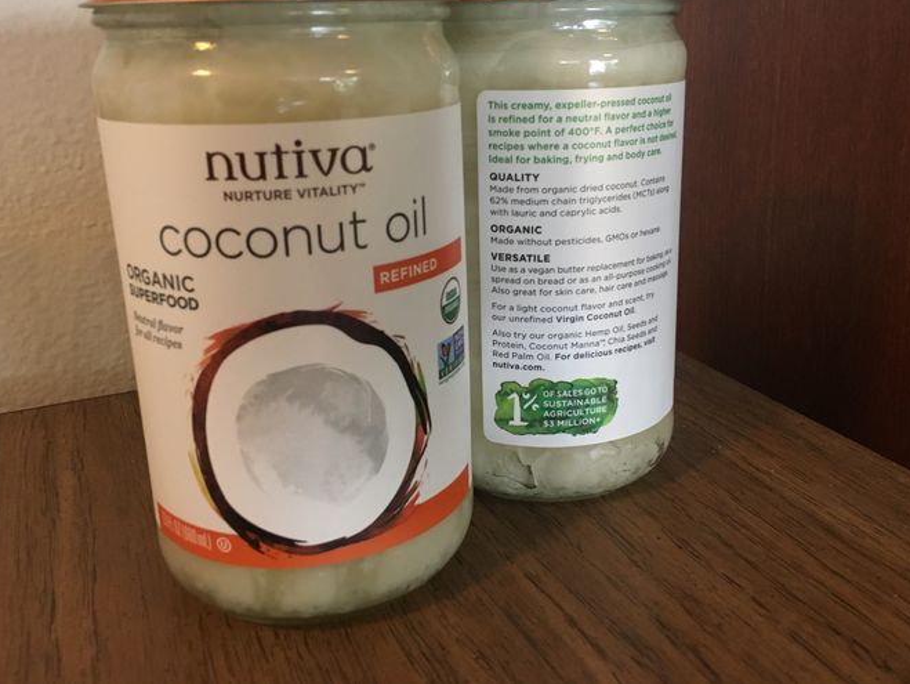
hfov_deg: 55.3
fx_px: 868
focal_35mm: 33
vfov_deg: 42.9
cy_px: 296
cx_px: 483
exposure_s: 1/24
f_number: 2.2
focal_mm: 4.15
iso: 200
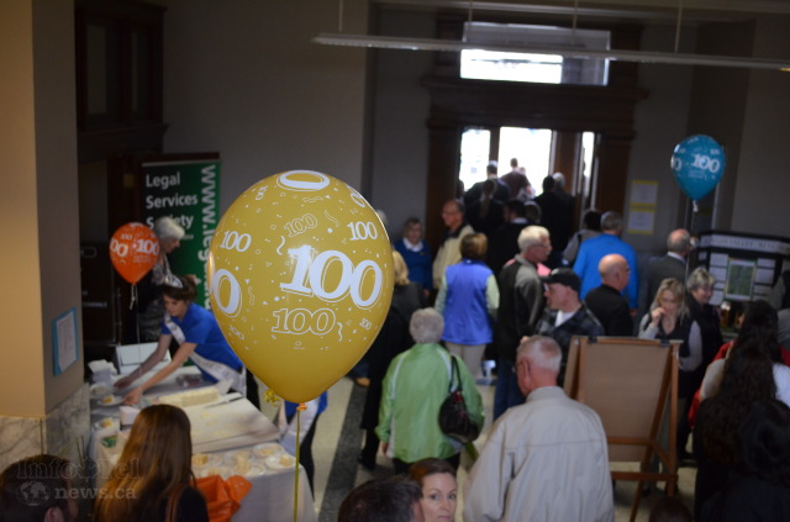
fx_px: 854
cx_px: 395
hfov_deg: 49.7
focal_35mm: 39
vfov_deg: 34.0
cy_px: 261
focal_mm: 26
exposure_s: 1/125
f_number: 4.2
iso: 1250
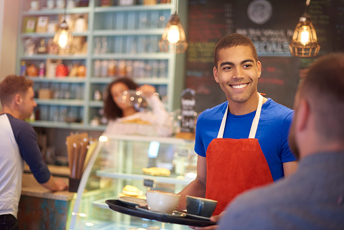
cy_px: 115
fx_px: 478
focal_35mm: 50
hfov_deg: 39.6
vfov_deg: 27.0
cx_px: 172
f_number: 2
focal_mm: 50
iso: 1600
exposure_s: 1/200
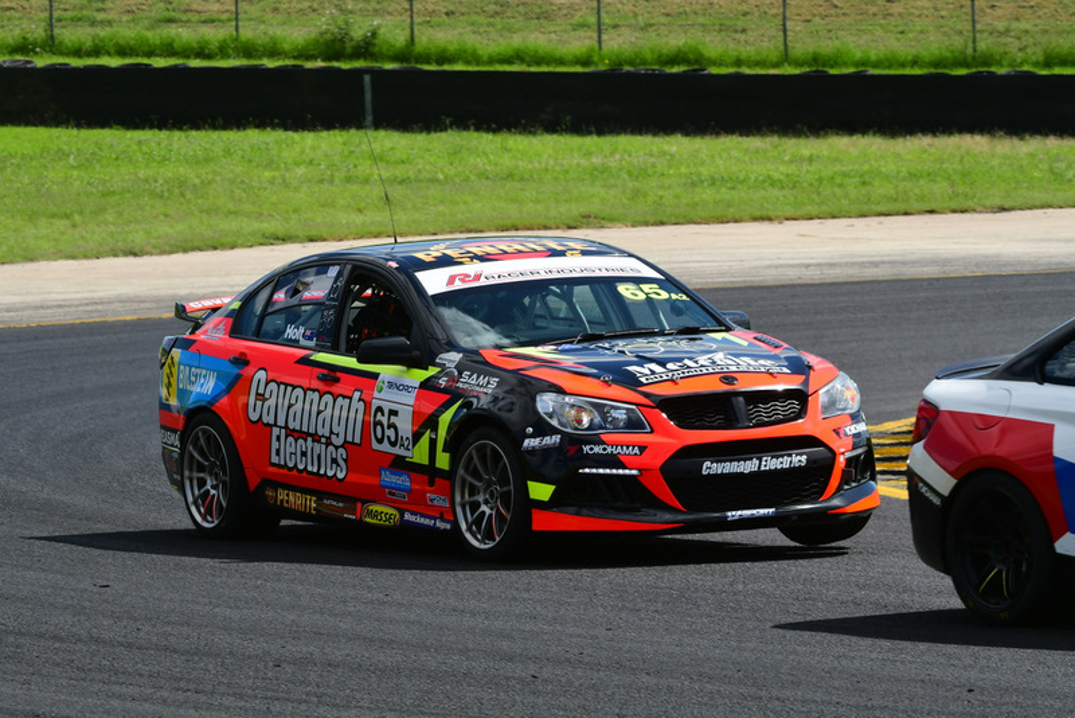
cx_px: 538
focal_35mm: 300
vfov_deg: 4.6
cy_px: 359
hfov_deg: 6.9
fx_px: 8961
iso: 400
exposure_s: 1/640
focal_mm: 200
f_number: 11
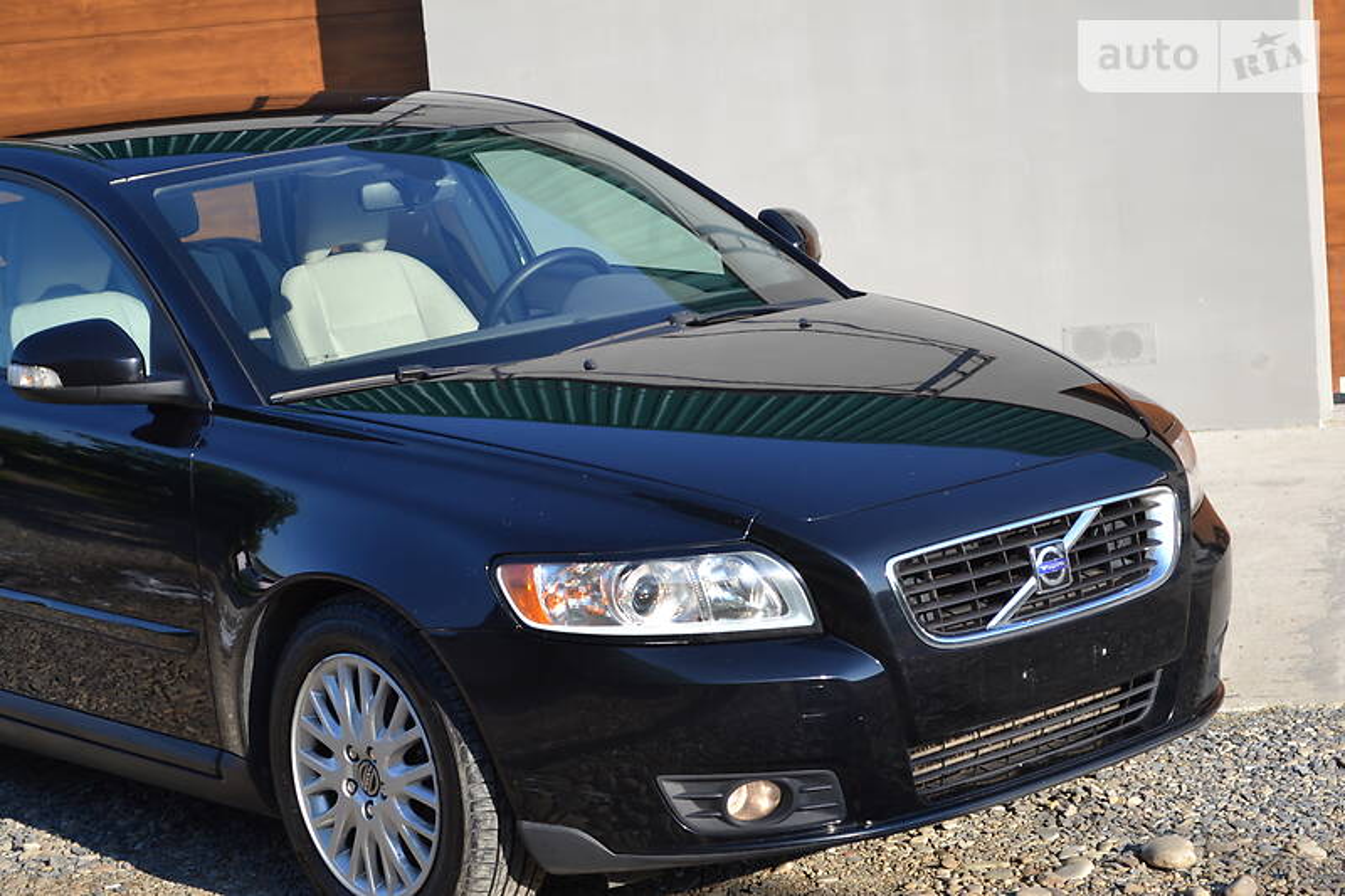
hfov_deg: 24.6
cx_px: 672
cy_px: 448
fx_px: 3081
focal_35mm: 82
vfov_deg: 16.5
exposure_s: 1/125
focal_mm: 55
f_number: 5.6
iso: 100
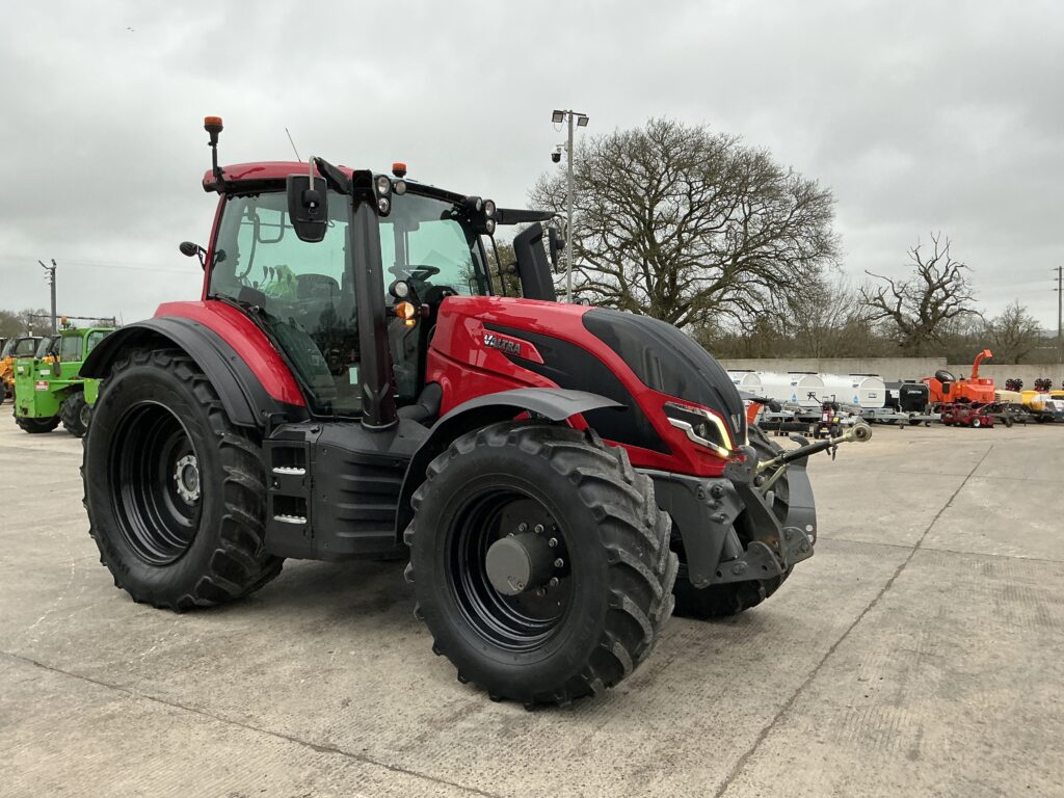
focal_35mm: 28
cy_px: 399
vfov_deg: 49.7
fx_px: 861
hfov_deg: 63.4
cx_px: 532
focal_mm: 3
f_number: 1.8
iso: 64
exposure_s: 1/122
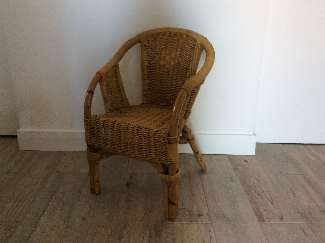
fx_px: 300
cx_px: 162
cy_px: 122
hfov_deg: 56.9
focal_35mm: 32
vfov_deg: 44.1
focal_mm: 3.3
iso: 50
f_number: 2.4
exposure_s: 1/25
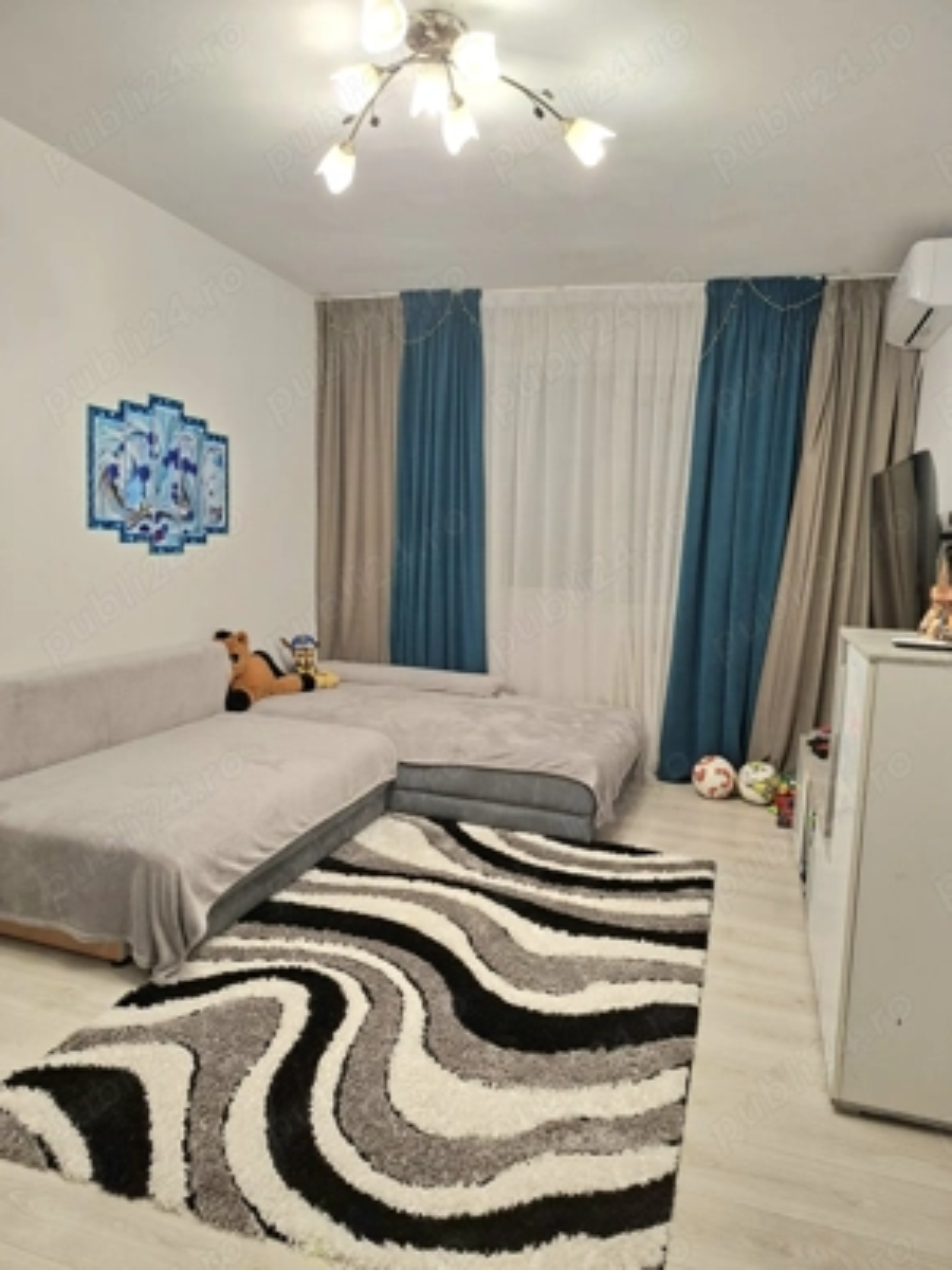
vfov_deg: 73.9
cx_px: 476
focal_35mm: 23
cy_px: 635
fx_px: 843
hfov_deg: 58.9
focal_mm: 5.54
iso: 200
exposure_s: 1/50
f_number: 1.8
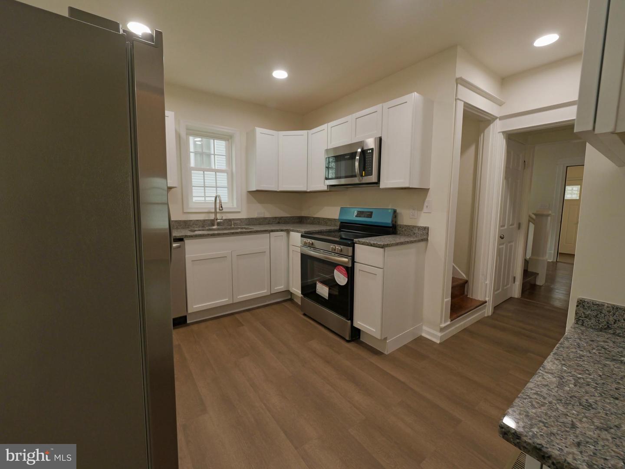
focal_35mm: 14
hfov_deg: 102.0
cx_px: 312
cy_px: 234
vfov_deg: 85.7
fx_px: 253
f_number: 4
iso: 400
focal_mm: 7
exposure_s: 1/60
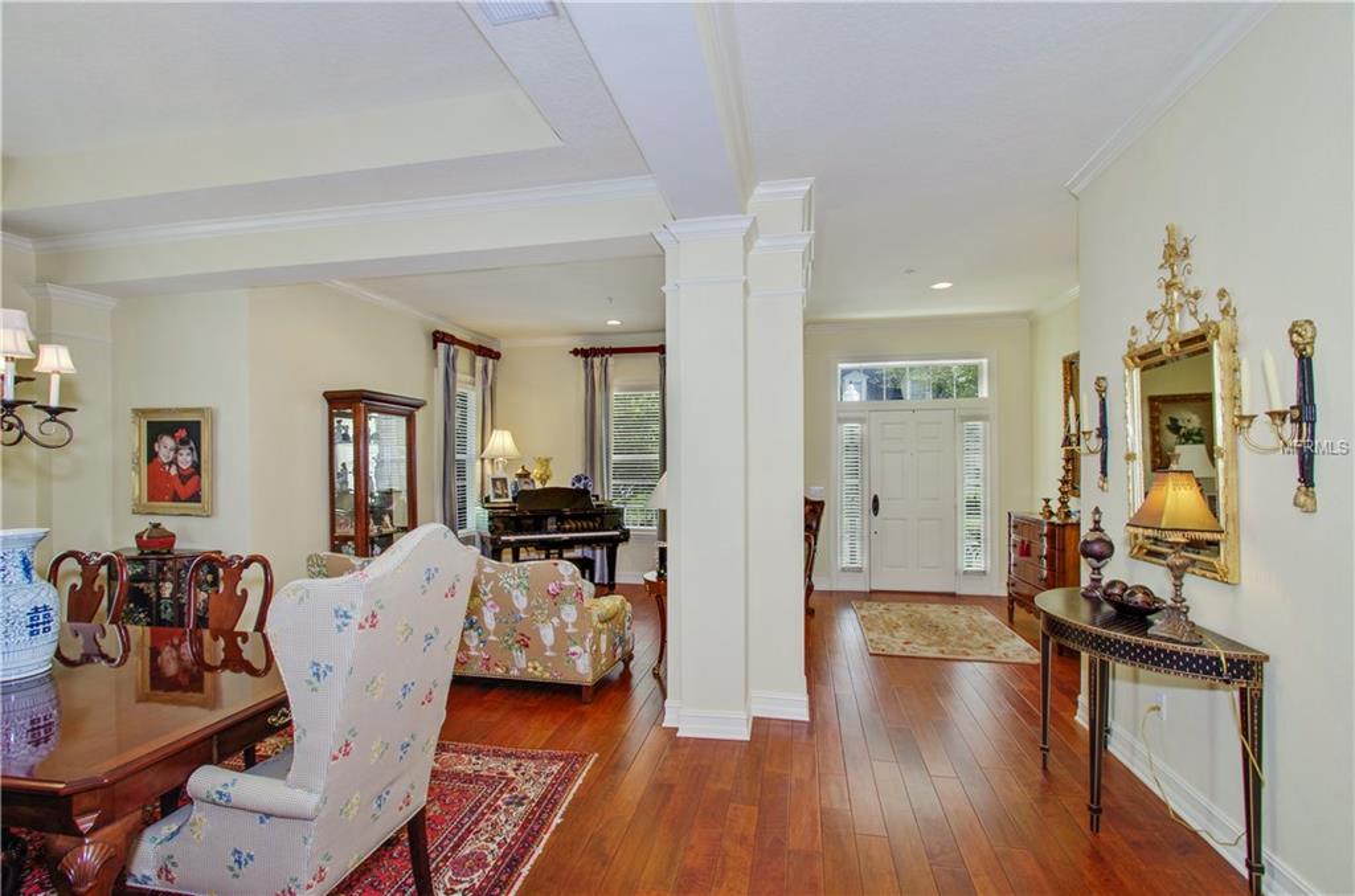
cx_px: 678
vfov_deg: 77.0
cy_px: 448
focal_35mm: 15
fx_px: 563
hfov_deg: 100.5
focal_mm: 10
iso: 200
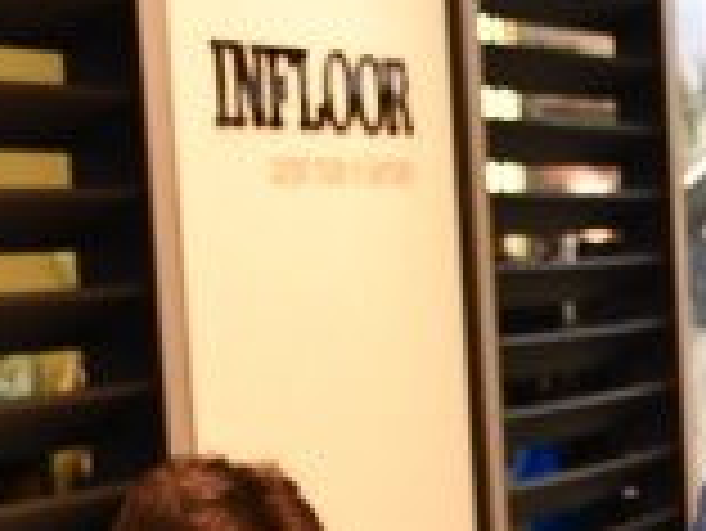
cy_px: 882
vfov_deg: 6.5
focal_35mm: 225
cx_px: 1749
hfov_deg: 8.1
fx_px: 4592
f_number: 3.8
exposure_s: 1/60
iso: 500
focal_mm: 23
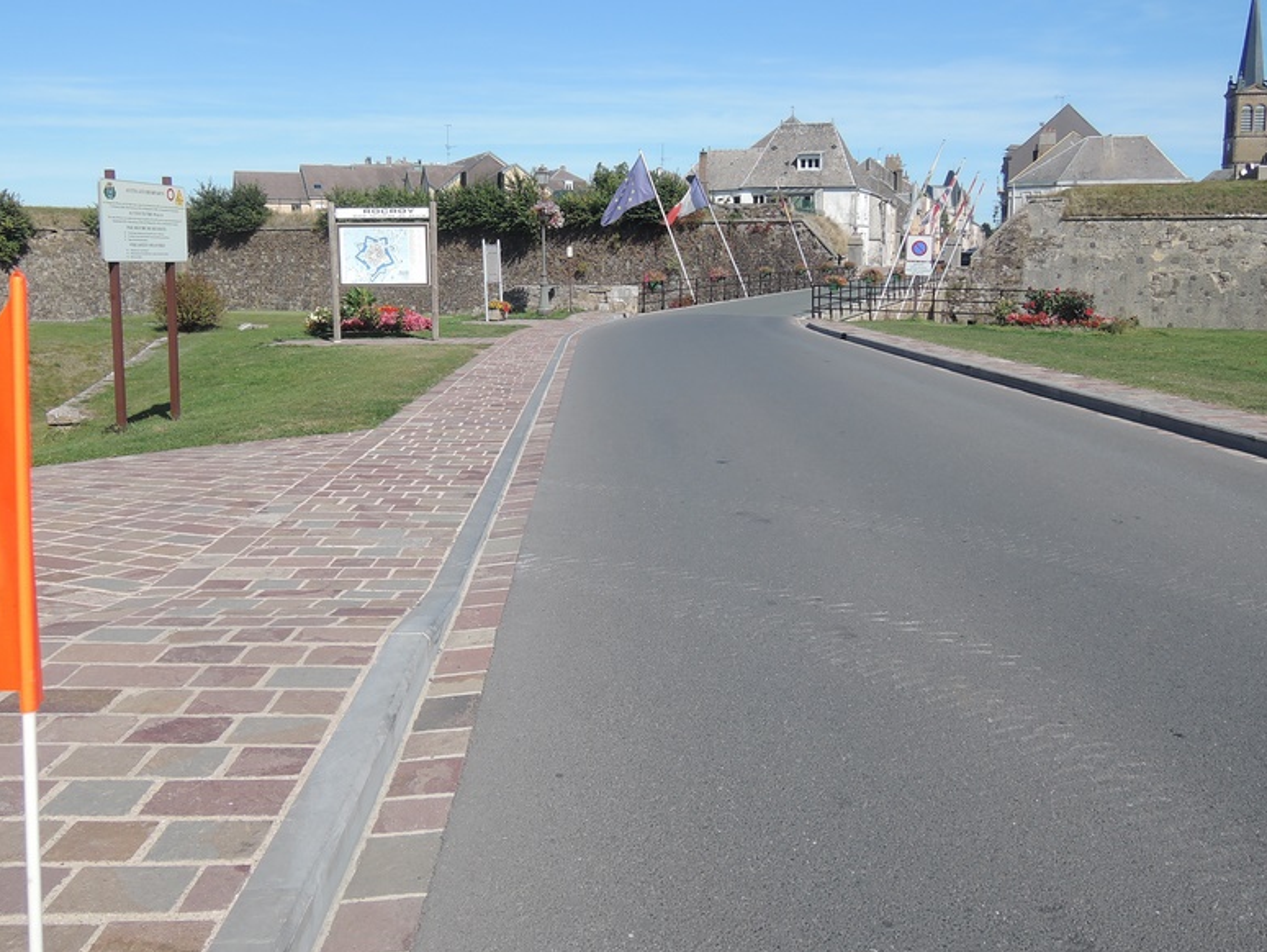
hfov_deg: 58.3
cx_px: 671
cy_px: 418
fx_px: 1135
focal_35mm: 31
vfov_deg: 45.4
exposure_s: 1/160
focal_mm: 5.1
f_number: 2.8
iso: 80
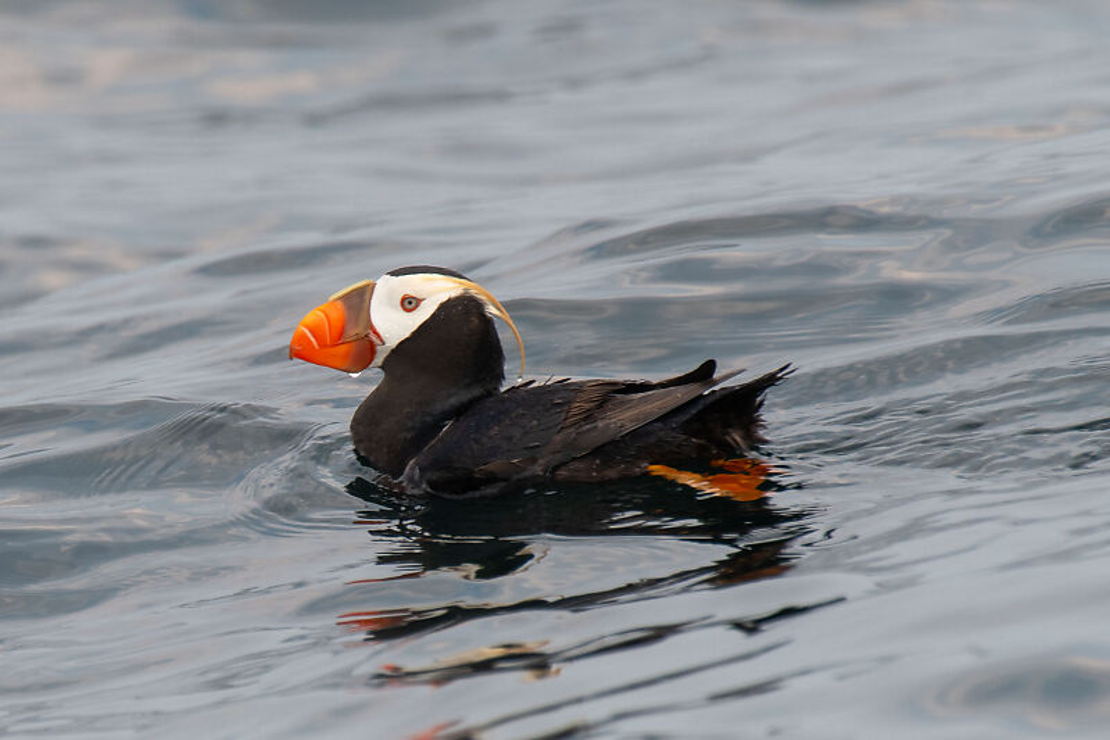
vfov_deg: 1.7
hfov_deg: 2.6
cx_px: 555
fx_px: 24660
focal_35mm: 800
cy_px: 370
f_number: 8
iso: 160
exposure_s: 1/500
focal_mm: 800
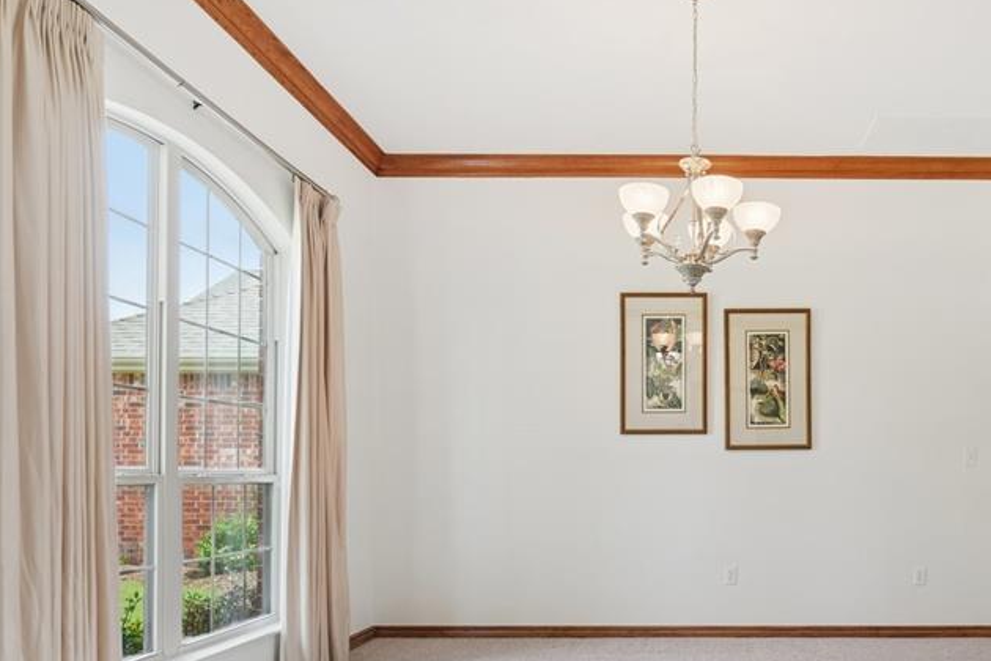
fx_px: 716
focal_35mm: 26
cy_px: 480
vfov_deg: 48.0
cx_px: 691
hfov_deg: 66.8
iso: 200
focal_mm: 16
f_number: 7.1
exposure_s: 1/60
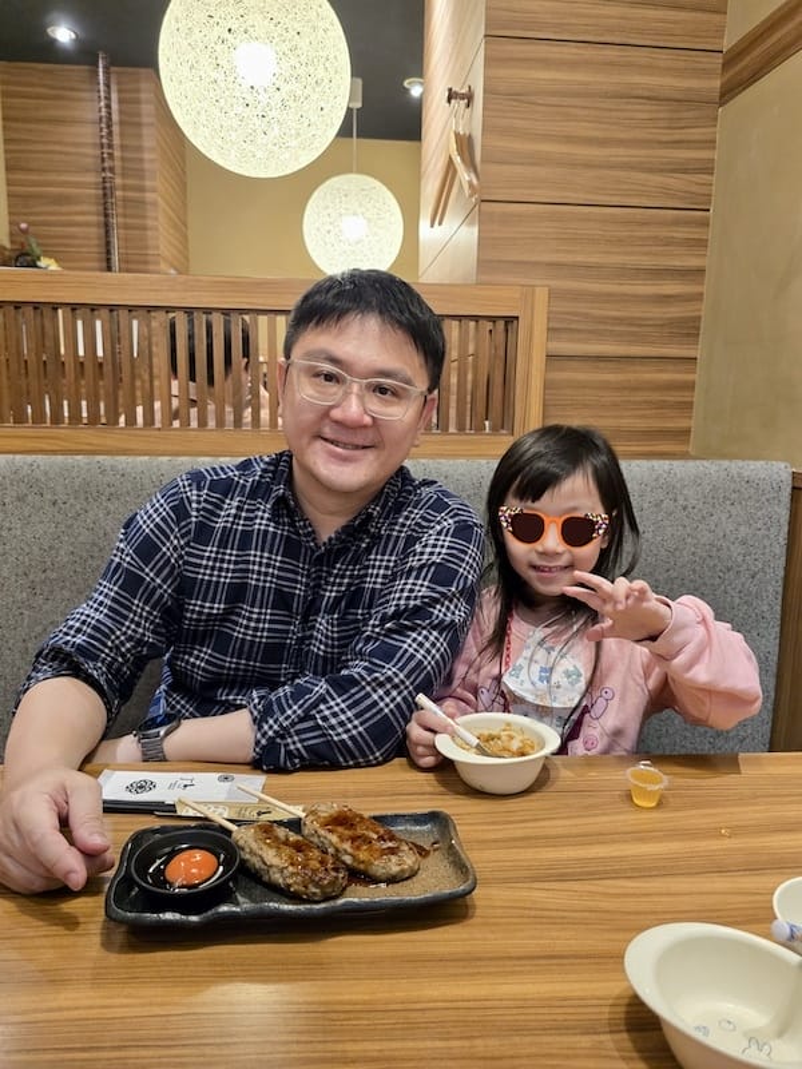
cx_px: 401
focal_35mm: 23
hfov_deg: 58.9
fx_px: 710
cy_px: 534
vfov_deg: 73.9
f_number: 1.7
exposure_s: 1/120
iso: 640
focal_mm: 6.3
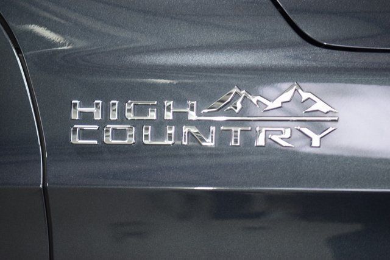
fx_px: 975
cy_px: 130
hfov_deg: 22.6
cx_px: 195
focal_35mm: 90
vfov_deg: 15.2
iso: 1600
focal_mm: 60
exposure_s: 1/80
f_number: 2.8
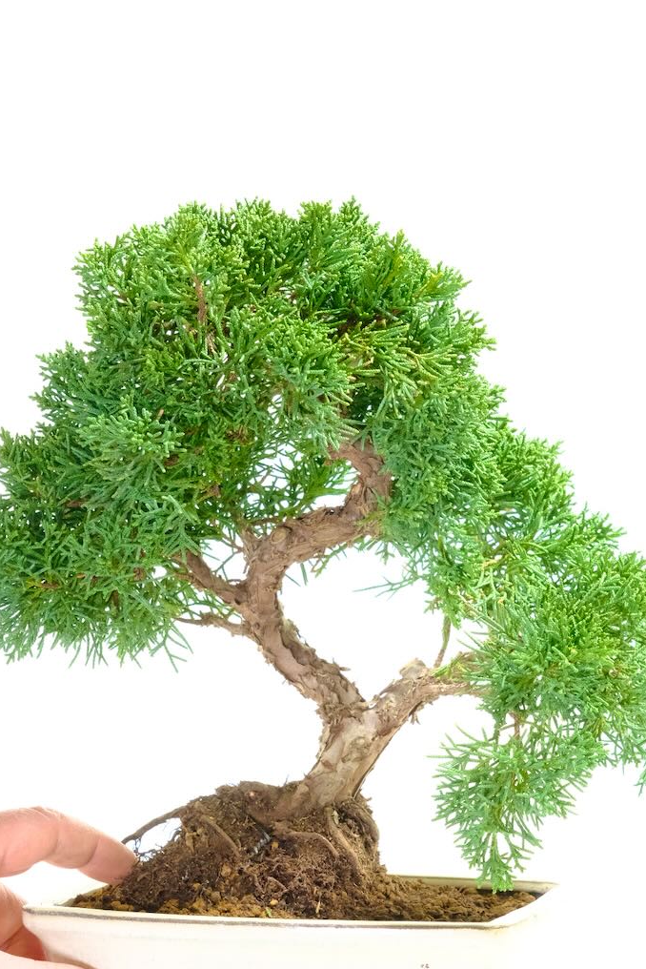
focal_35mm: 136
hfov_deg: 10.1
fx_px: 3658
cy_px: 557
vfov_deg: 15.1
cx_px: 357
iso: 2500
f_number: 9
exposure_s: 1/30
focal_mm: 72.1
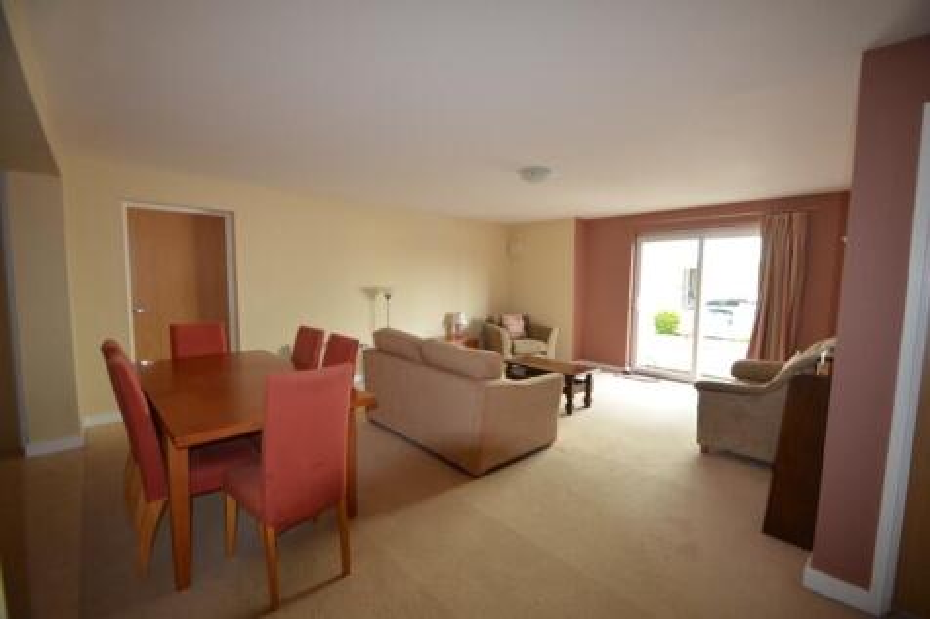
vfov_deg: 77.3
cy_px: 310
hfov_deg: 100.4
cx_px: 465
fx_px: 387
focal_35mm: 15
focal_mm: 10
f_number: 3.5
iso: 450
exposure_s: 1/60
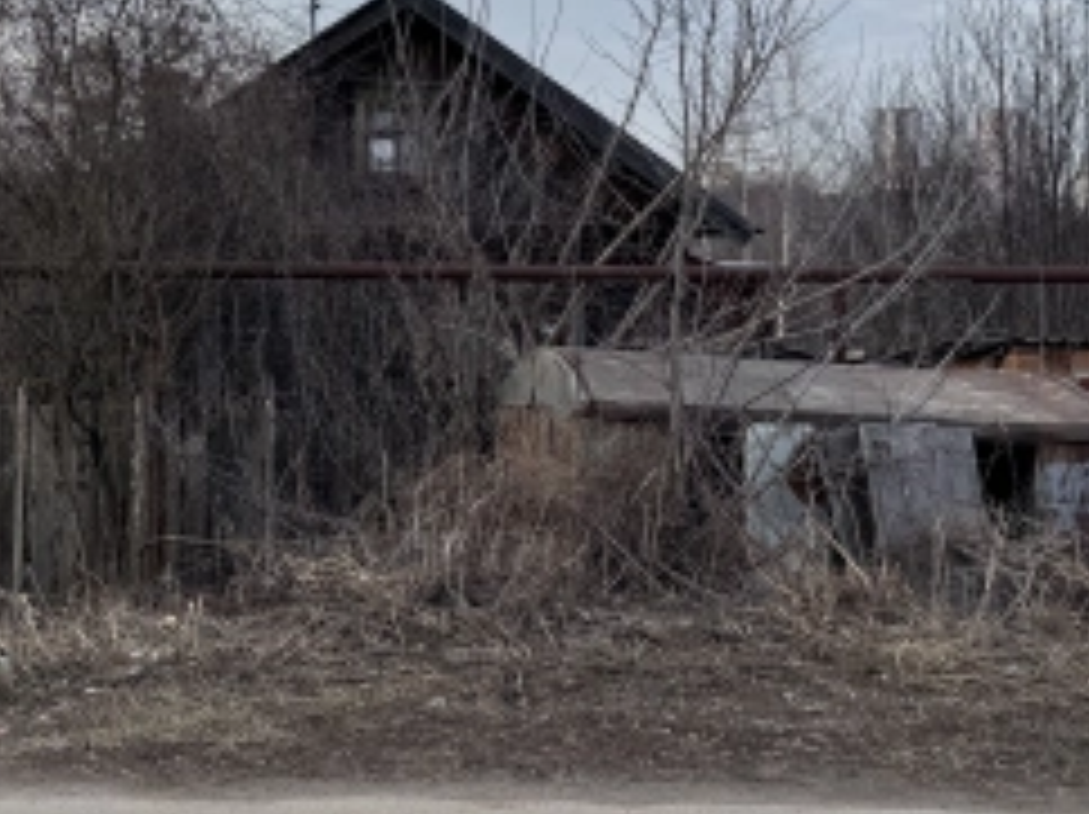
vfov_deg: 23.4
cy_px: 216
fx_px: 1949
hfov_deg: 30.9
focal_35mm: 62
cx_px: 324
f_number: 1.78
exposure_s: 1/1923
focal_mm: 6.76
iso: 80
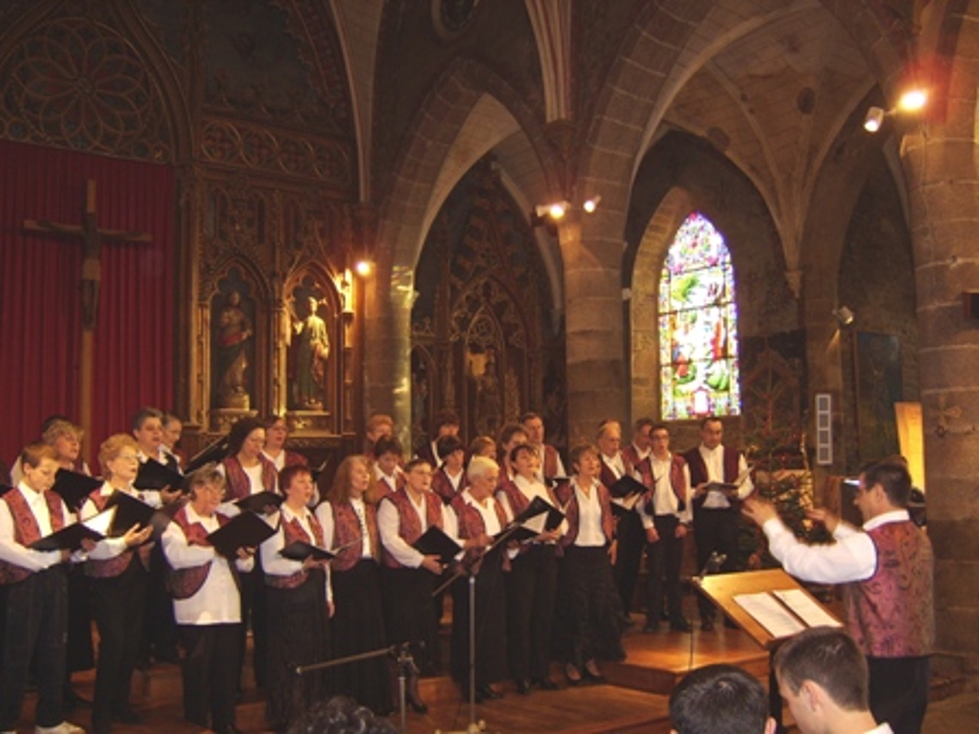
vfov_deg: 45.4
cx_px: 490
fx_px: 877
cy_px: 367
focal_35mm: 31
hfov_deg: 58.4
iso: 141
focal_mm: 8.13
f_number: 2.7
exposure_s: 1/30
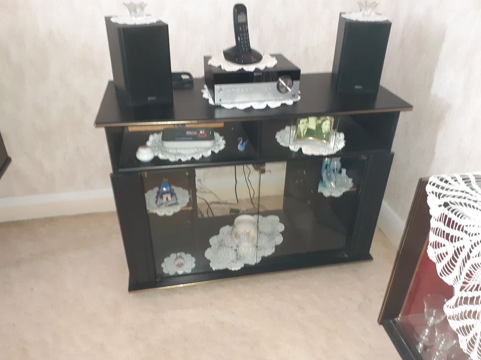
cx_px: 240
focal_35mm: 27
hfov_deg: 65.3
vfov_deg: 51.4
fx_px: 375
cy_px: 180
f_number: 1.9
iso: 1000
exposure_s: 1/17
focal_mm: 3.6
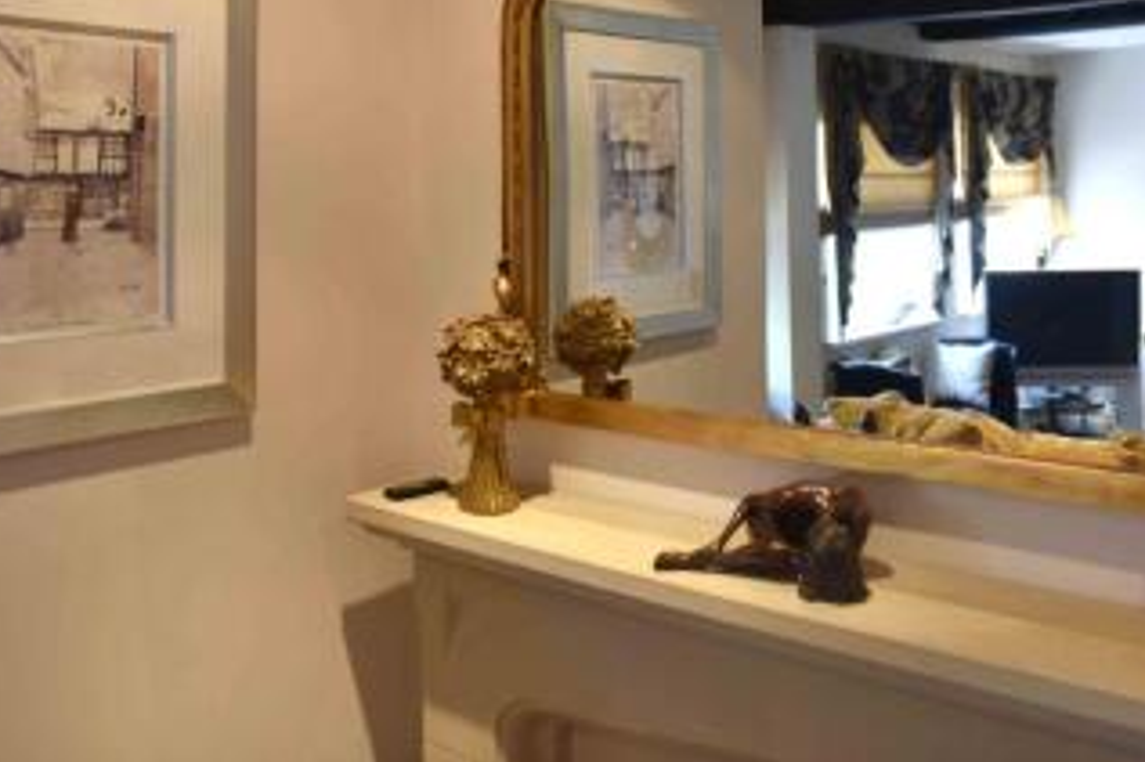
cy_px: 193
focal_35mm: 36
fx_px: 1144
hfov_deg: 53.2
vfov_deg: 36.0
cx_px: 571
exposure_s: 1/20
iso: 640
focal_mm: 24
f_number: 3.2
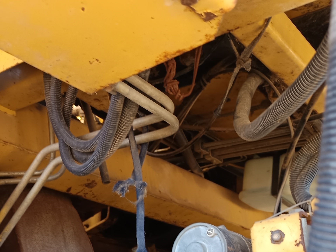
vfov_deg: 27.3
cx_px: 140
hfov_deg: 38.1
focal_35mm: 50
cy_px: 257
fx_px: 485
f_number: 1.7
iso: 195
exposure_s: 1/50
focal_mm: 5.31
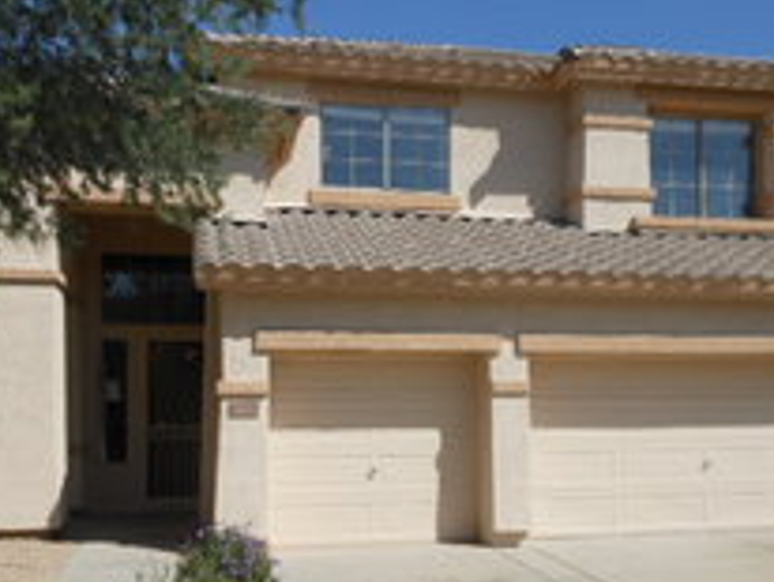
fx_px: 940
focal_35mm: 42
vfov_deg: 34.3
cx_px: 391
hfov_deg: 44.7
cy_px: 338
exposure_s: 1/1500
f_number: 3.2
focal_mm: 4.5
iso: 80
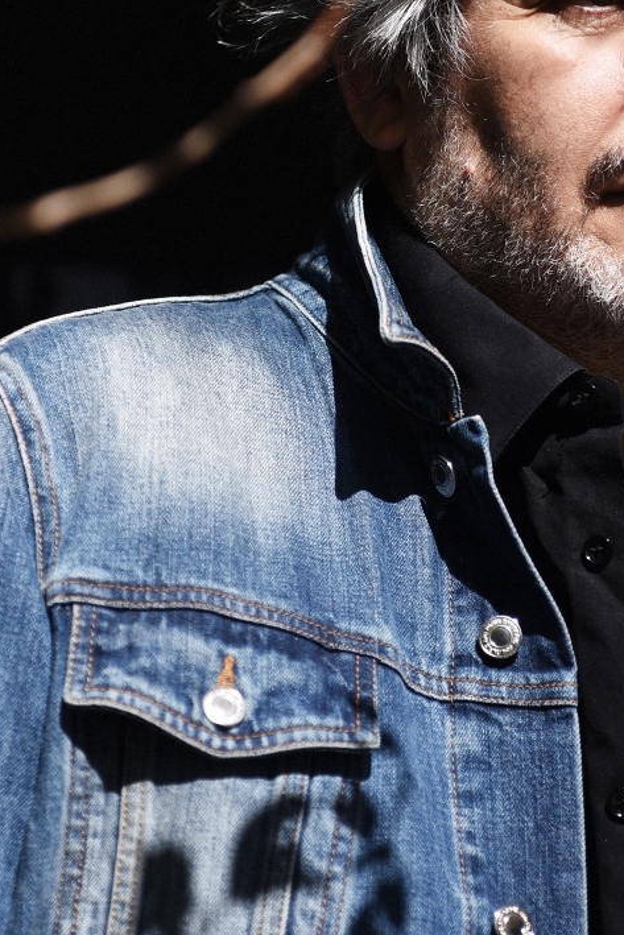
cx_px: 433
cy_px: 375
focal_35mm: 148
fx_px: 3846
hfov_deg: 9.3
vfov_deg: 13.9
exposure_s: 1/4000
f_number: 2.8
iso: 250
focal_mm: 70
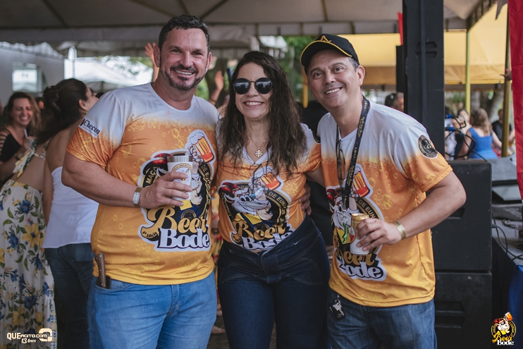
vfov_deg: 25.8
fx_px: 763
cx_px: 262
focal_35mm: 52
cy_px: 174
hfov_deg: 37.8
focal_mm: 35
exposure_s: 1/1600
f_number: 2
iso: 2500
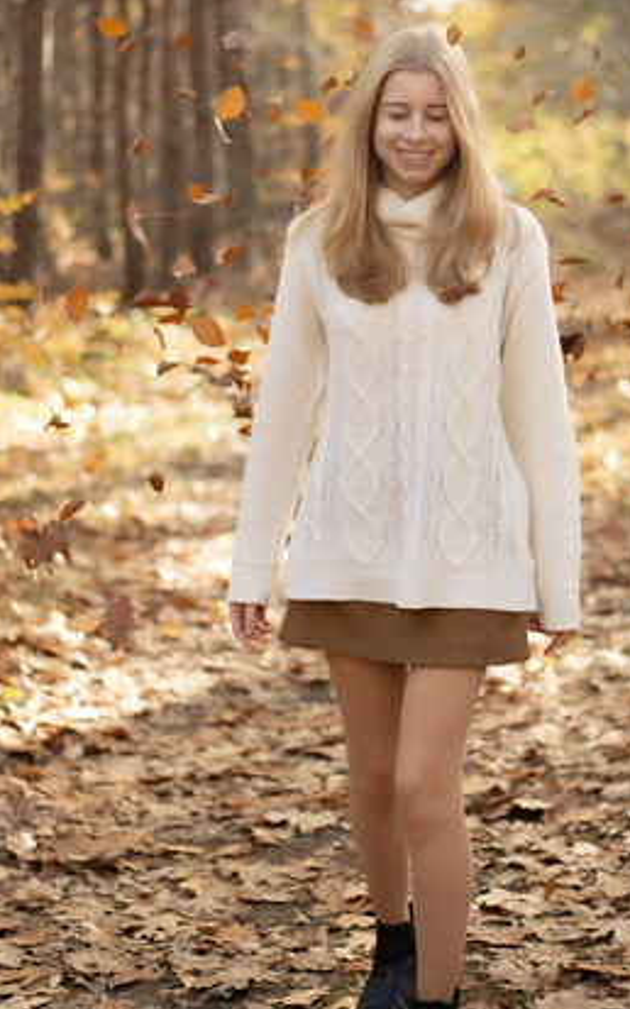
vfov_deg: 24.3
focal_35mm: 85
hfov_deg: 15.3
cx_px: 403
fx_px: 2336
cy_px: 404
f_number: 2
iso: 200
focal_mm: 50
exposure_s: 1/400
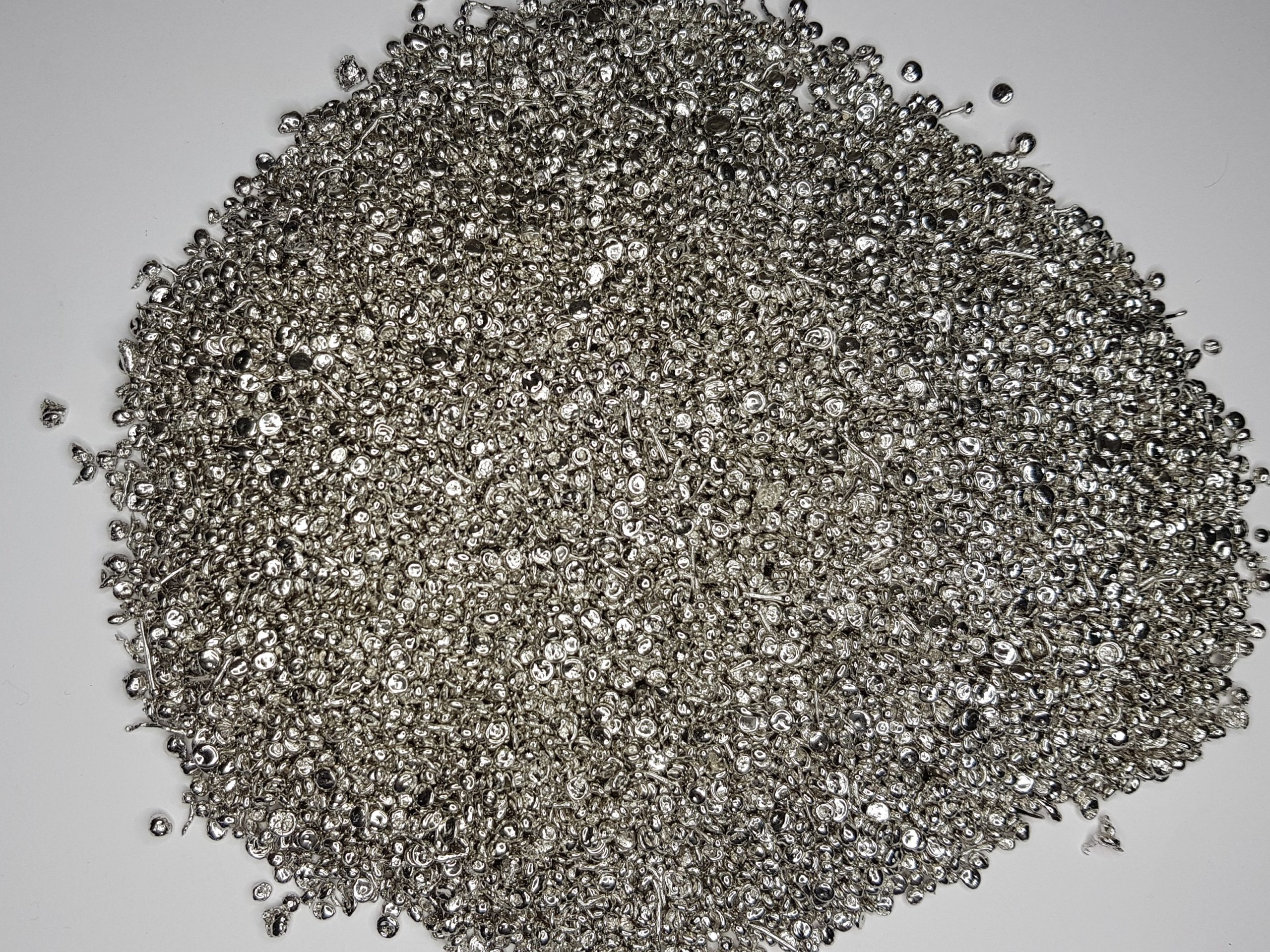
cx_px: 635
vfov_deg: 53.1
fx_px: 954
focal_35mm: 26
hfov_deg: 67.3
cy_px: 476
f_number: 1.7
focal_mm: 4.2
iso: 40
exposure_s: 1/118
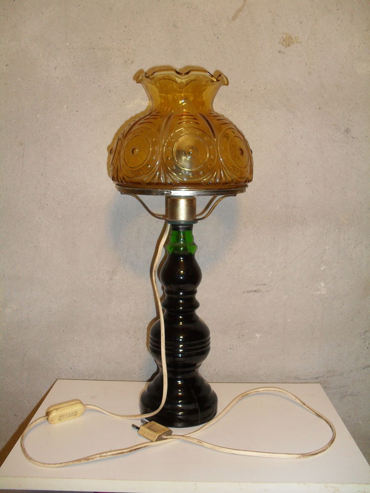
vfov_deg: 52.6
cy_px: 246
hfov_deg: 40.7
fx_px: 499
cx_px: 185
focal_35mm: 35
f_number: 3.2
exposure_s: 1/45
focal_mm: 6.3
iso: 200
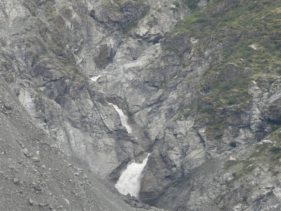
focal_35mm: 617
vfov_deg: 2.4
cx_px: 135
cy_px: 101
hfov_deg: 3.2
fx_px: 5009
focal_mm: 98.1
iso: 160
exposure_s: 1/250
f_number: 5
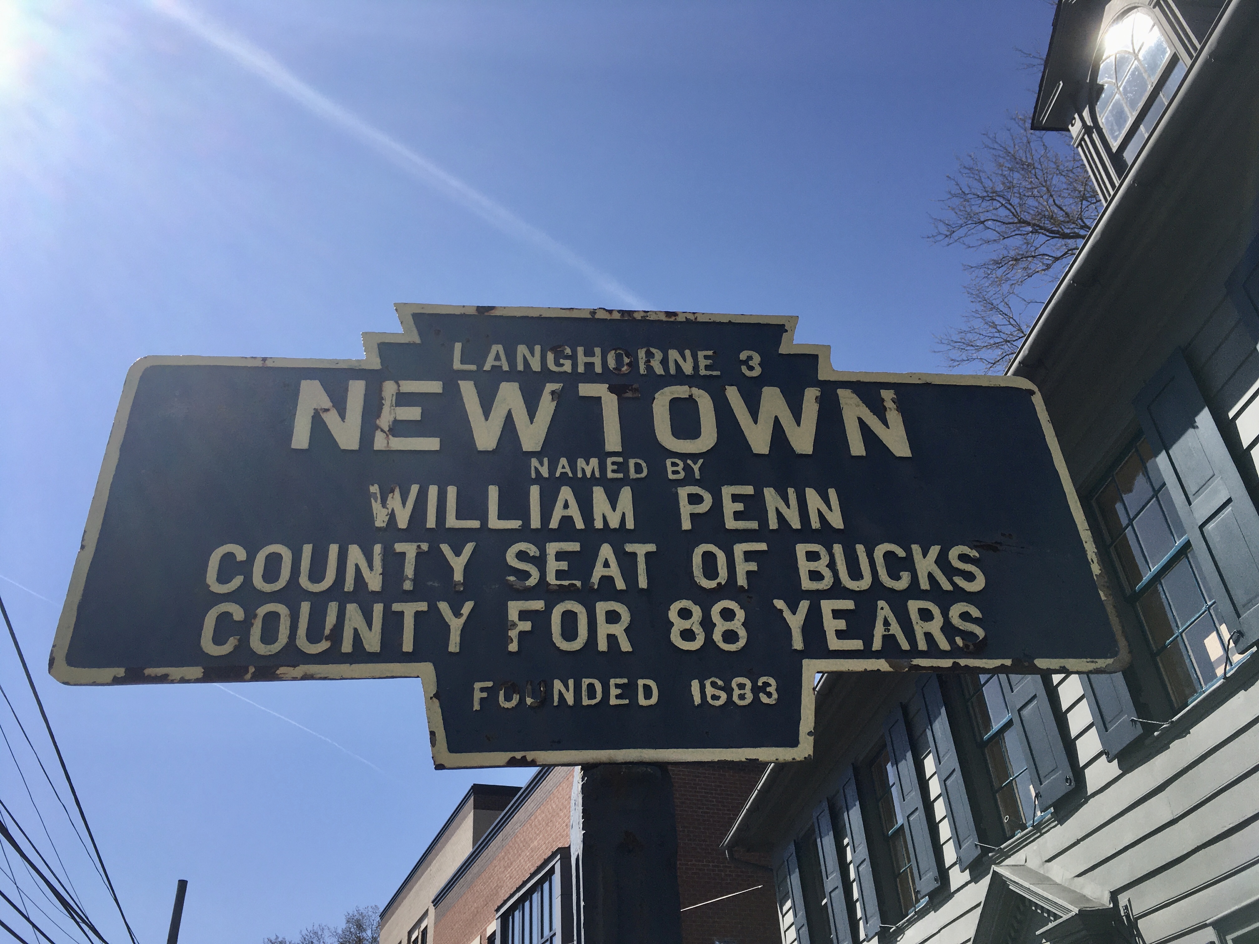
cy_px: 472
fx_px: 1055
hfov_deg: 61.7
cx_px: 630
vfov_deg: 48.2
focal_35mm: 29
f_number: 2.2
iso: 25
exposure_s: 1/2262
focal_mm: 4.15
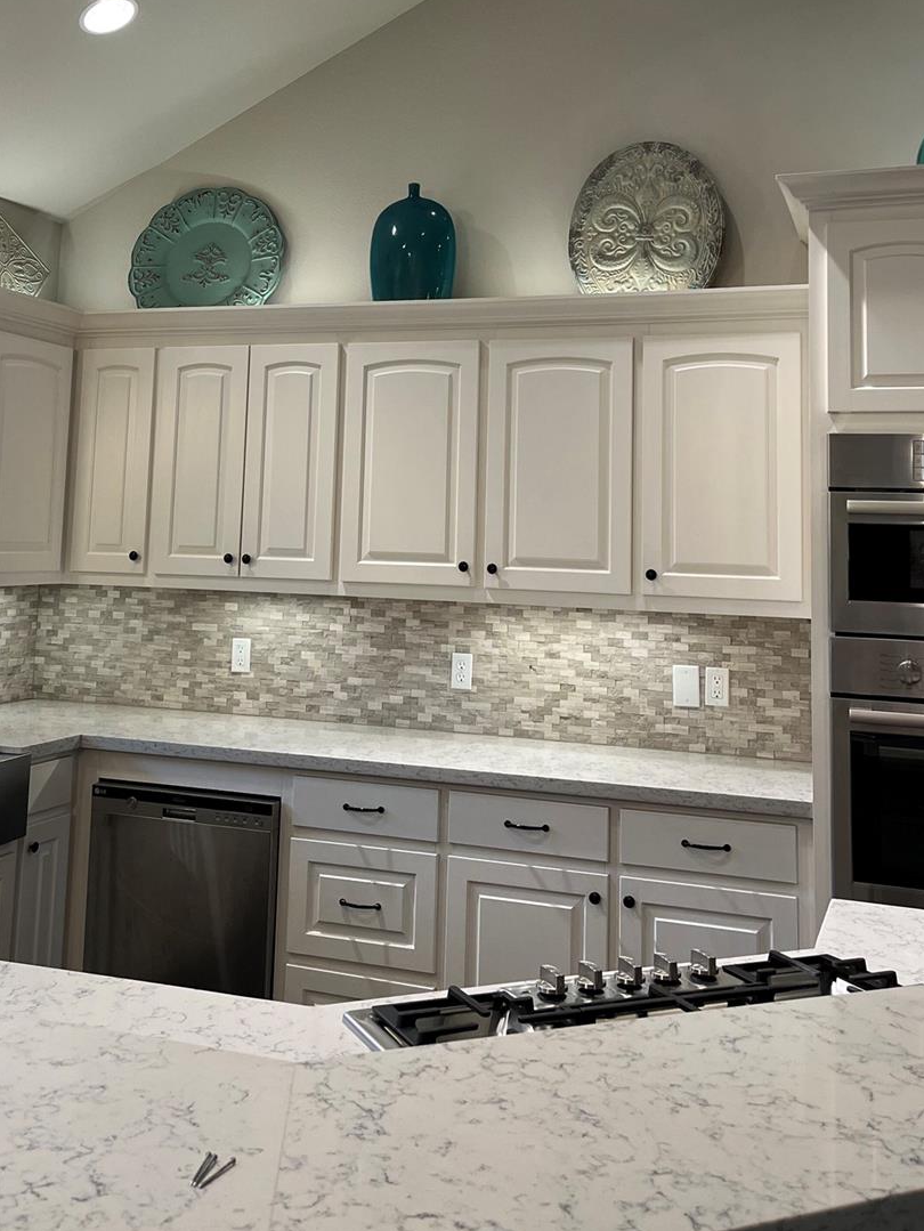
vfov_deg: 48.9
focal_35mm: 37
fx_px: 1316
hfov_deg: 38.6
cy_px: 370
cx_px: 398
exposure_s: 1/120
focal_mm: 5.1
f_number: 1.6
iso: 100
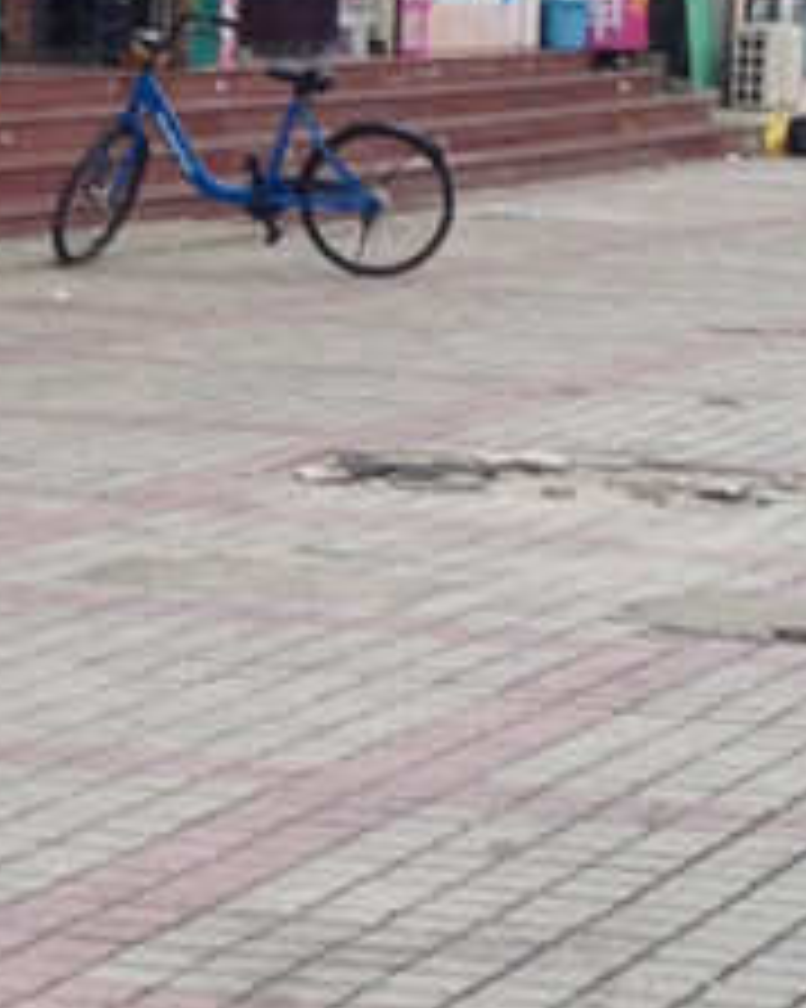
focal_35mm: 183
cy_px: 436
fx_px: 5460
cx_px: -315
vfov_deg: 10.6
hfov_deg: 8.3
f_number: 2.4
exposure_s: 1/381
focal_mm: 4.28
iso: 50
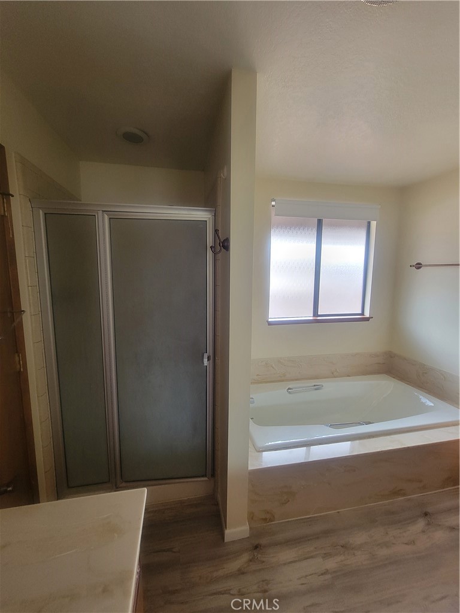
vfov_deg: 106.2
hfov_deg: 89.9
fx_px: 230
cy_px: 306
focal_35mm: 13
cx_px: 230
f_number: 2.2
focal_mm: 2.2
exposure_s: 1/60
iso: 250
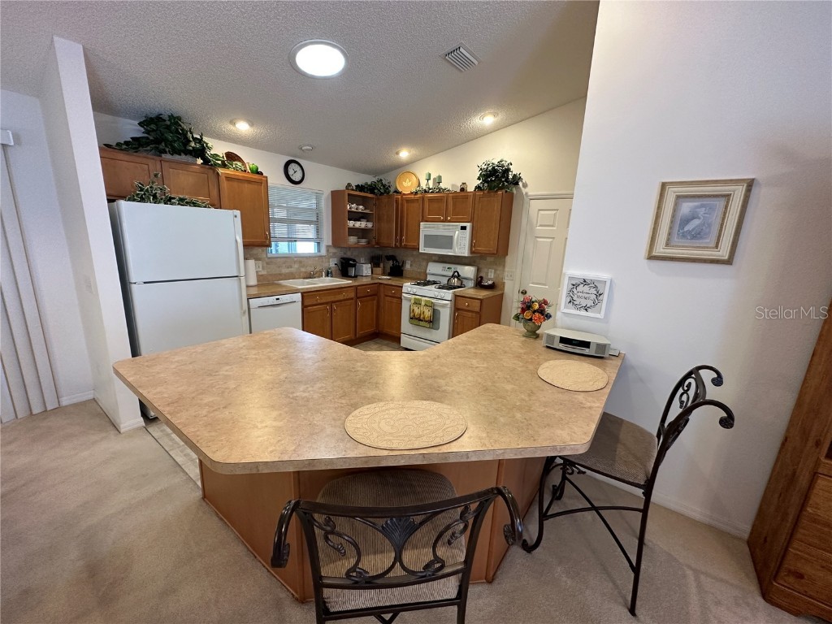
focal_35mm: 14
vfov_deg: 85.7
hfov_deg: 102.1
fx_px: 336
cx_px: 416
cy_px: 312
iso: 160
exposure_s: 1/60
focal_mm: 2.22
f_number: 2.2
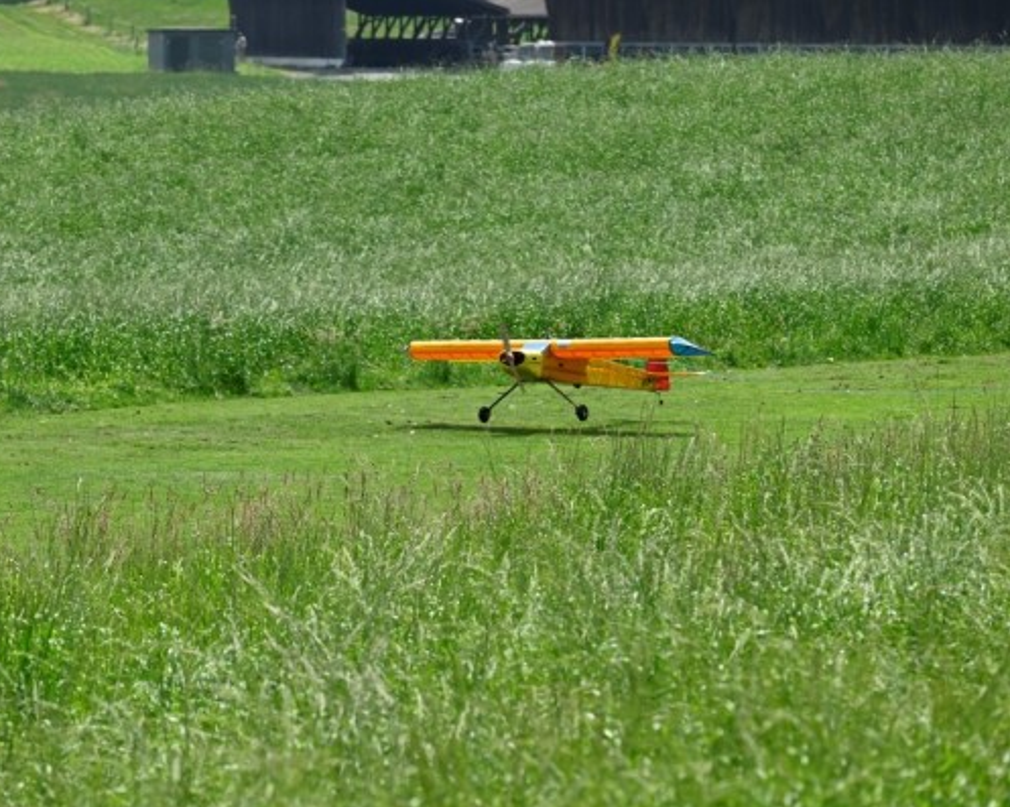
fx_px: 8382
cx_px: 419
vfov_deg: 5.5
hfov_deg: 6.9
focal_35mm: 281
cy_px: 405
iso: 320
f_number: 8
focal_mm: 165
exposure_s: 1/800
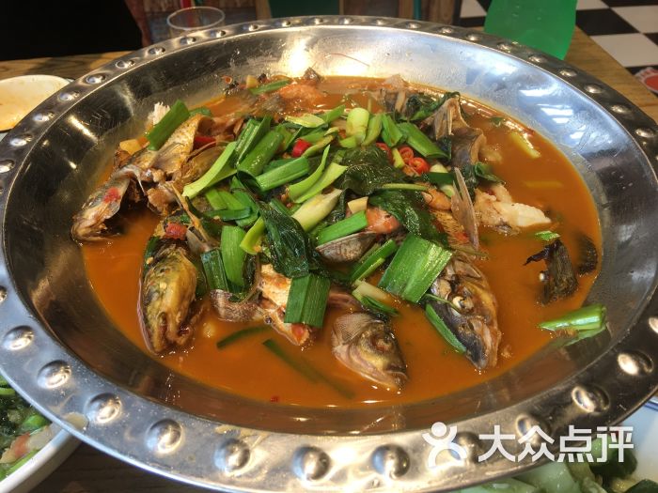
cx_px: 329
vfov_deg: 48.2
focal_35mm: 29
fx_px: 551
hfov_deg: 61.7
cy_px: 246
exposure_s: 1/50
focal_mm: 4.15
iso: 32
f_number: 2.2
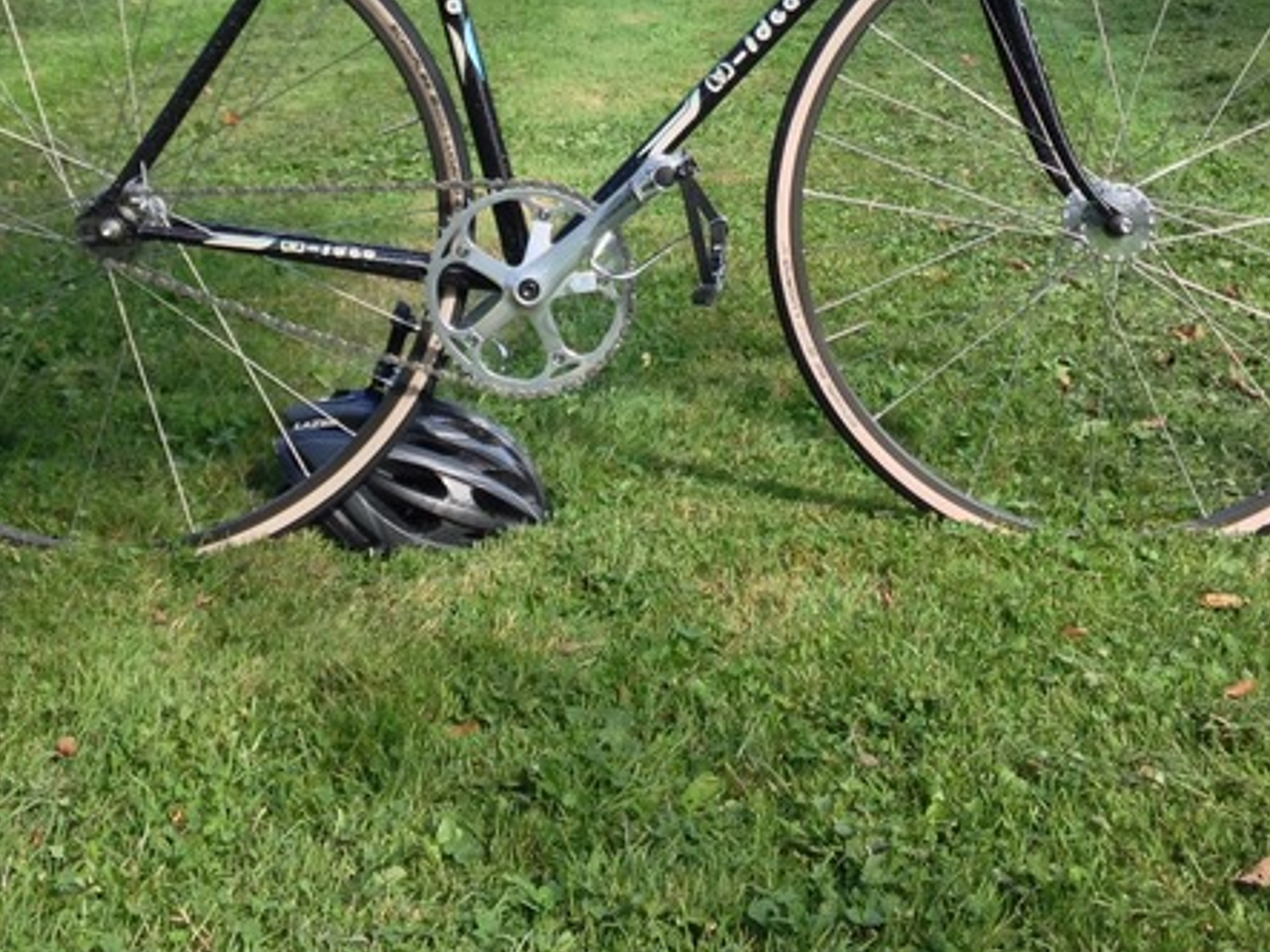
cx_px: 634
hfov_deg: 27.8
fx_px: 2567
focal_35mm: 70
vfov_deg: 20.3
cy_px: -13
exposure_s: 1/319
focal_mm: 4.12
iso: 50
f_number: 2.4
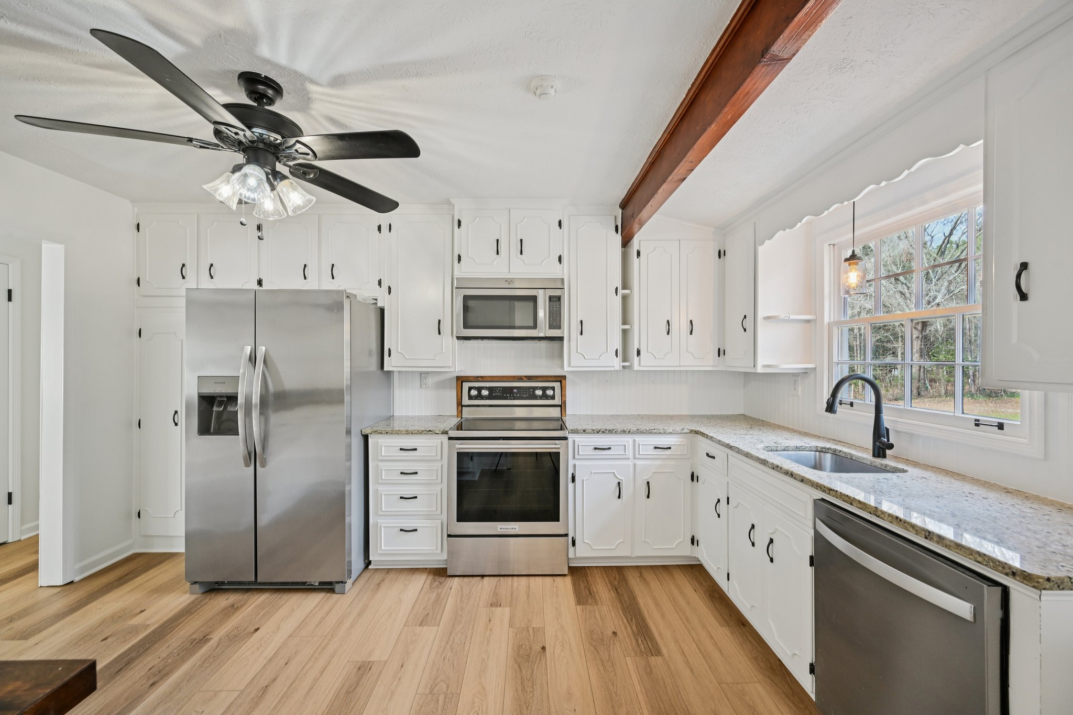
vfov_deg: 81.2
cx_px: 536
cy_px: 358
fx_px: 417
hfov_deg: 104.3
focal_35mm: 14
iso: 180
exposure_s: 1/15
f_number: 8
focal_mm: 14
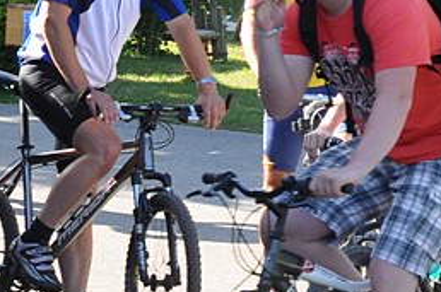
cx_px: 489
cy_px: 11
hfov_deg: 9.4
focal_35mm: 216
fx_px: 2645
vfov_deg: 6.3
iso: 200
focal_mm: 31
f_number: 6.3
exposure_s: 1/160
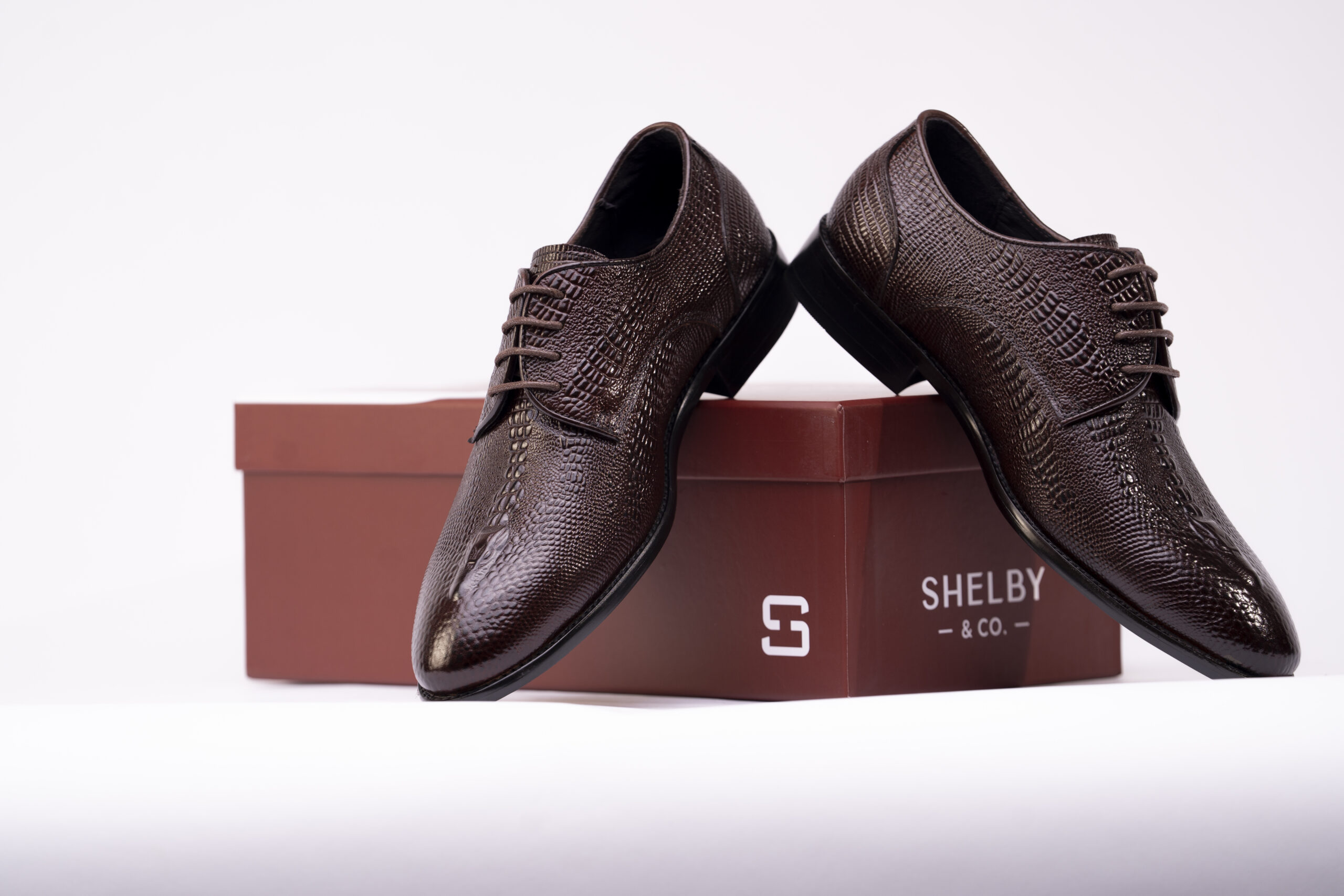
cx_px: 672
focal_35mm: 198
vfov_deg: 6.9
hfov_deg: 10.4
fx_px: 7392
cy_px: 448
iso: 100
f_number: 5
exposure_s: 1/100
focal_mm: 198
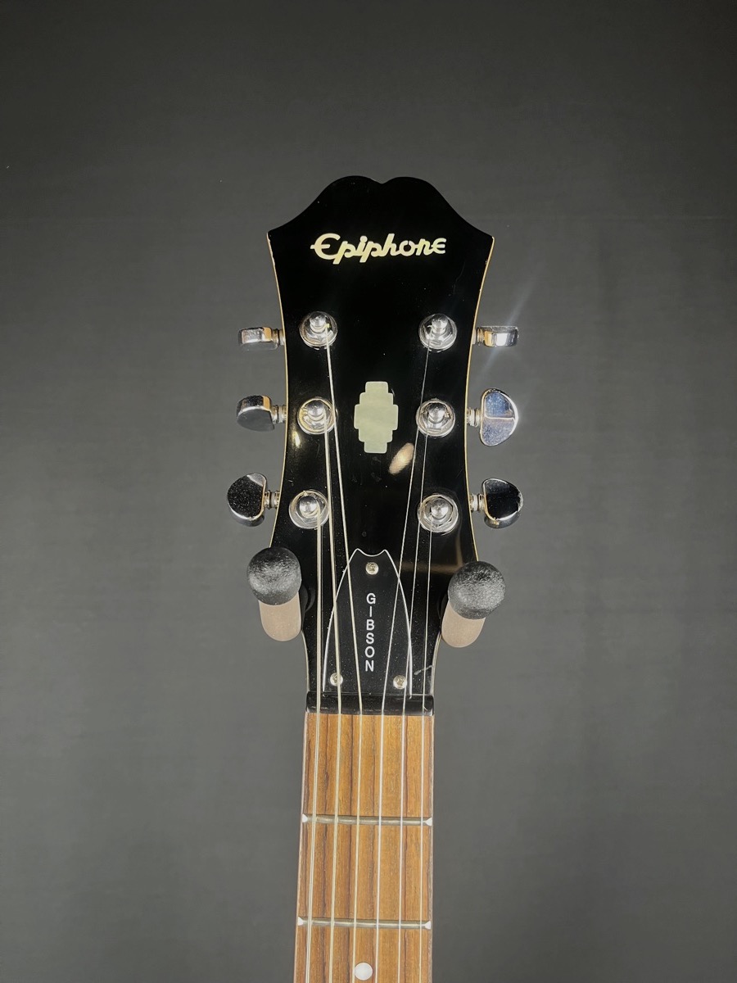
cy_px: 492
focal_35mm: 26
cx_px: 368
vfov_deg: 67.3
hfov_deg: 53.1
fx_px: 738
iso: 160
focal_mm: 5.1
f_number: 1.6
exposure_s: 1/60
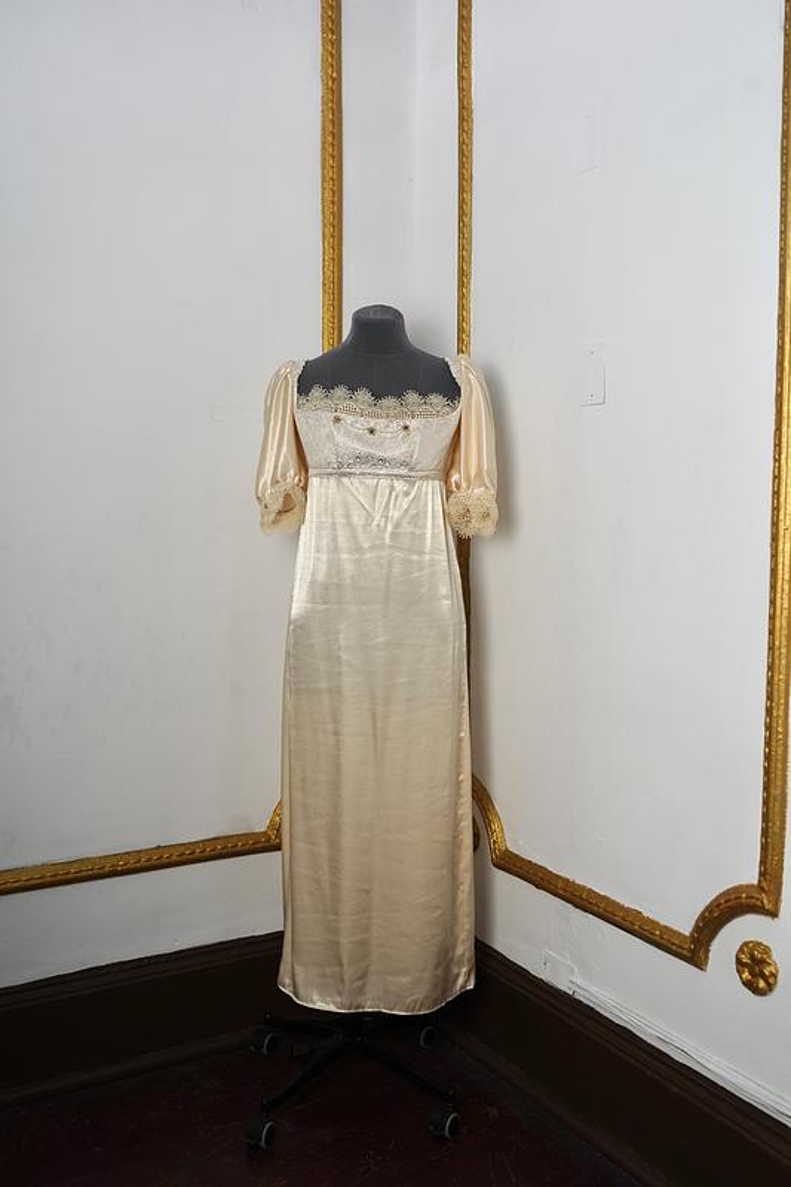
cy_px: 594
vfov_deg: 53.1
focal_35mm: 36
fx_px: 1187
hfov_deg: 36.9
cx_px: 396
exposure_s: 1/160
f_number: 5
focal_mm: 36
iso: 1250
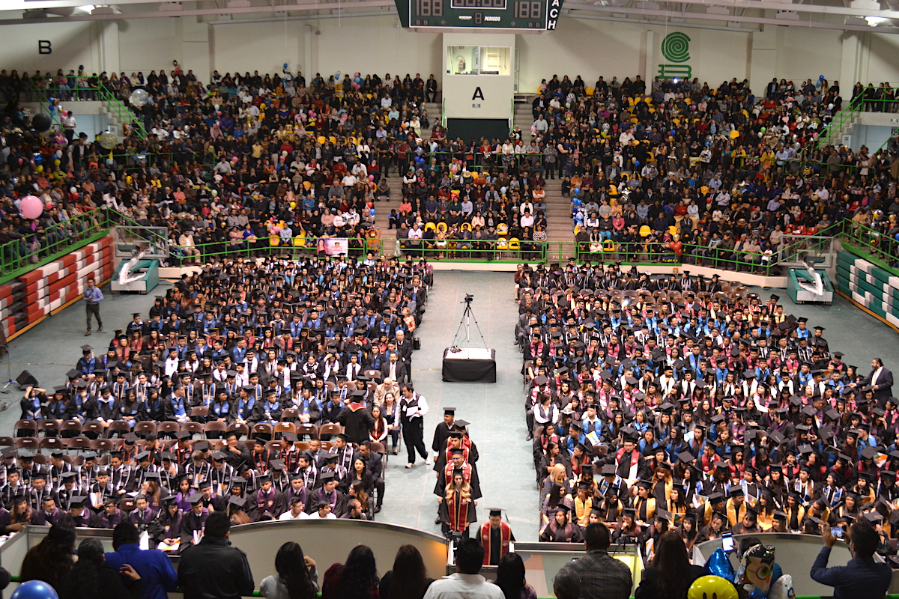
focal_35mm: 48
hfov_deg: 41.1
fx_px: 1199
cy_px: 300
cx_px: 450
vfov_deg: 28.1
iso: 1000
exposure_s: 1/15
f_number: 4.8
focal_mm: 32
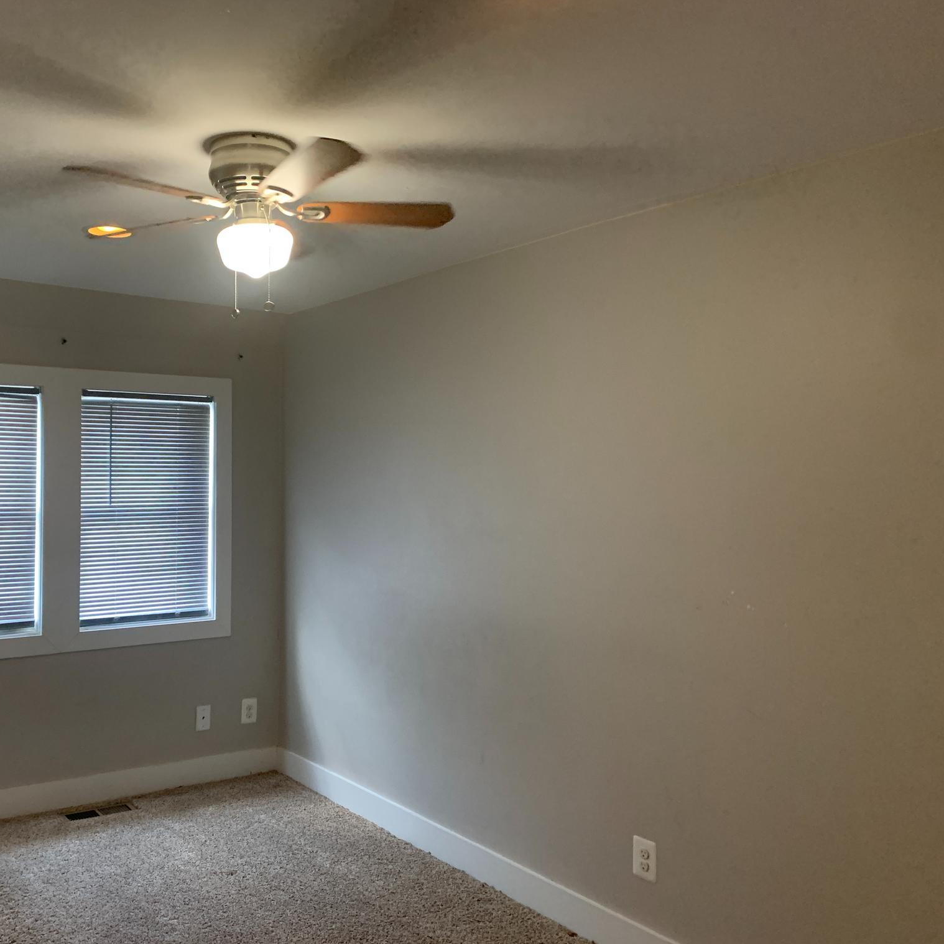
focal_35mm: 31
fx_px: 956
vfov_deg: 52.5
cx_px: 328
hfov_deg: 51.7
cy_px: 476
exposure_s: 1/40
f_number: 1.8
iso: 250
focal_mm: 4.25
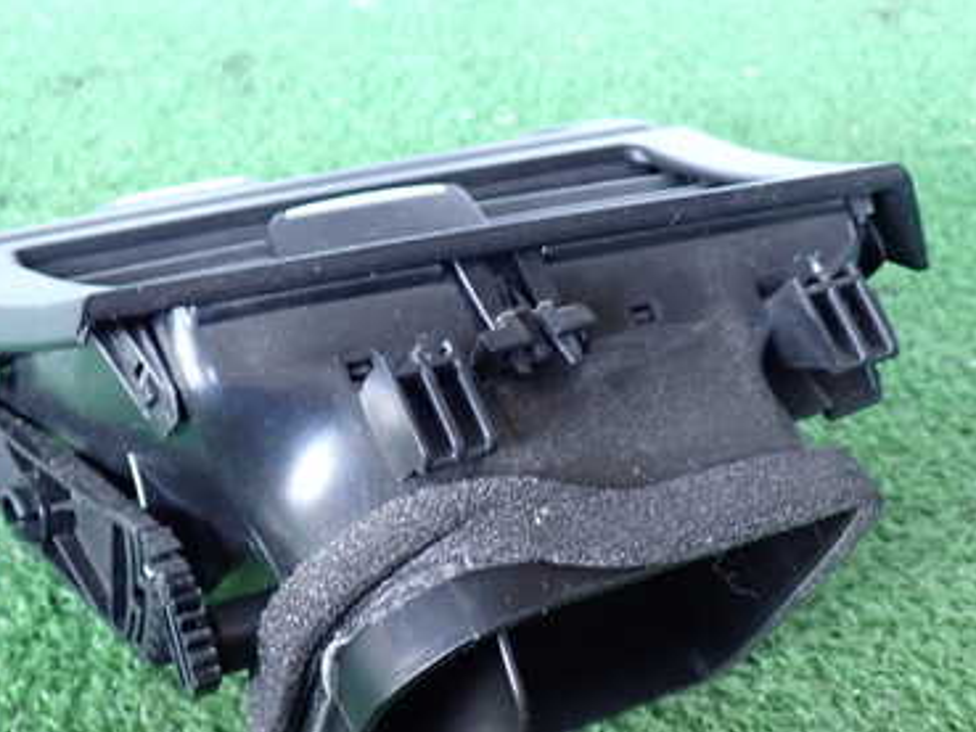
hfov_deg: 36.5
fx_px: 1467
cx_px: 339
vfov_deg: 27.9
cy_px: 481
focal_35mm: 52
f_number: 2.4
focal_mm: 5.79
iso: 500
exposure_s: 1/30
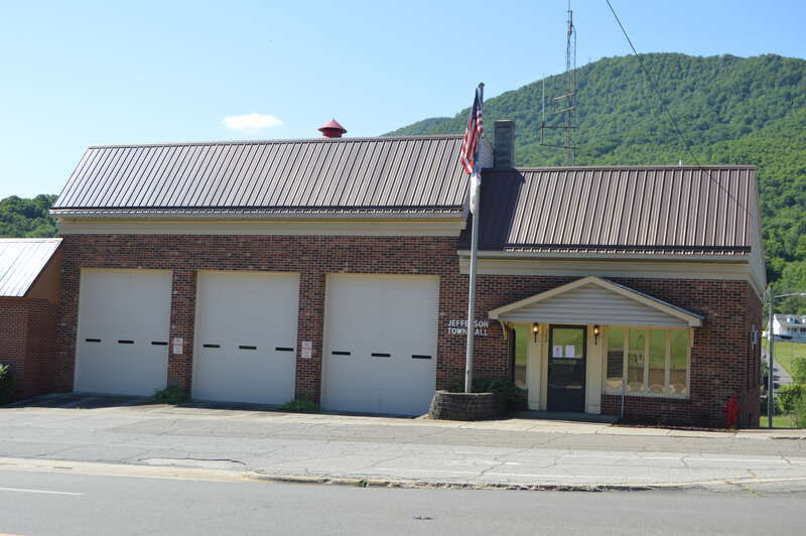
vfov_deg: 28.9
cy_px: 268
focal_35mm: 46
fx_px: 1040
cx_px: 403
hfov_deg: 42.4
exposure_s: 1/250
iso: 100
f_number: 8
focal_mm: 31
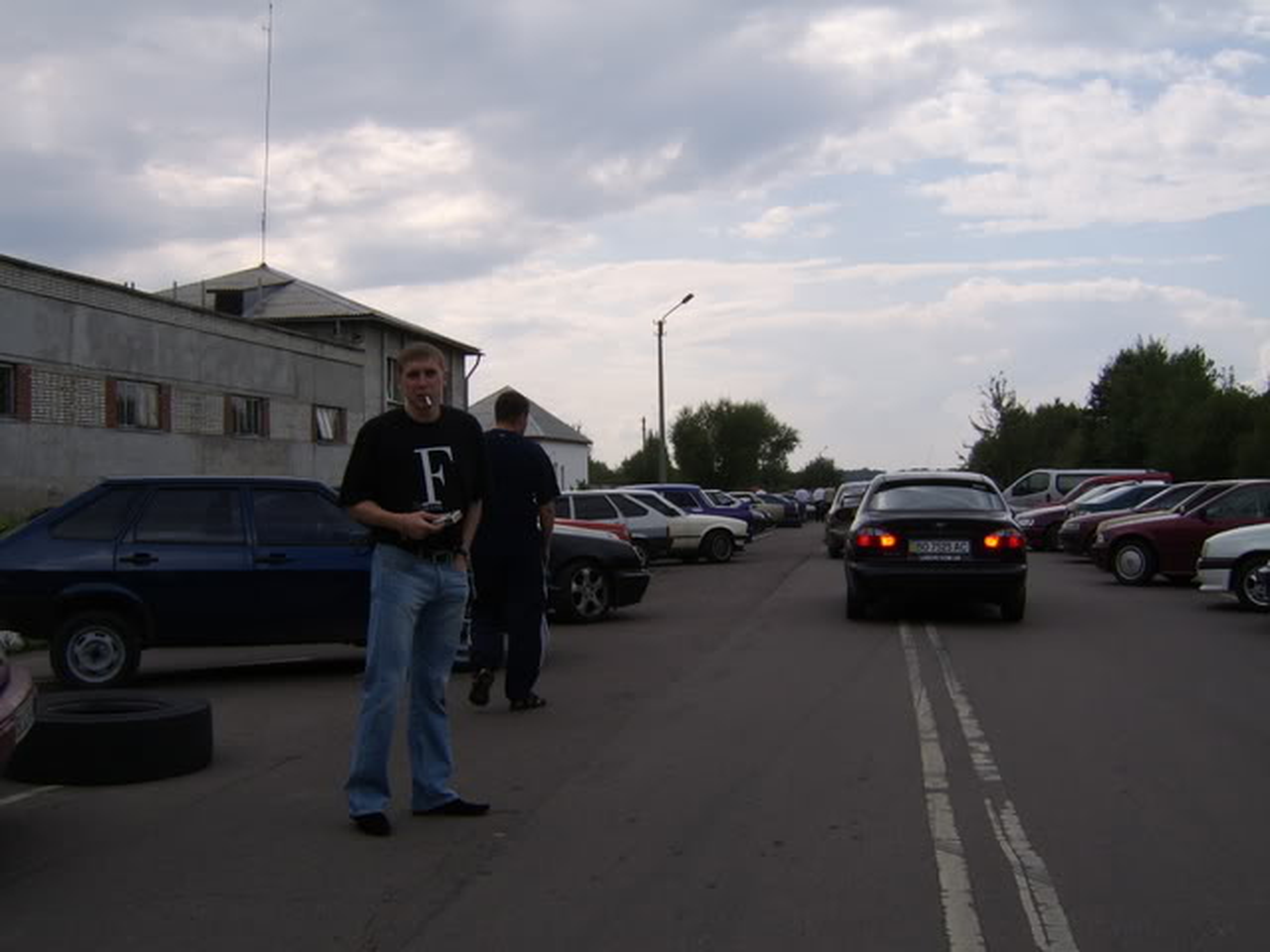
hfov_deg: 58.4
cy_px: 476
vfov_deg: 45.4
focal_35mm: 31
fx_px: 1137
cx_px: 635
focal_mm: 8.13
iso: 71
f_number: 6.7
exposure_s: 1/420
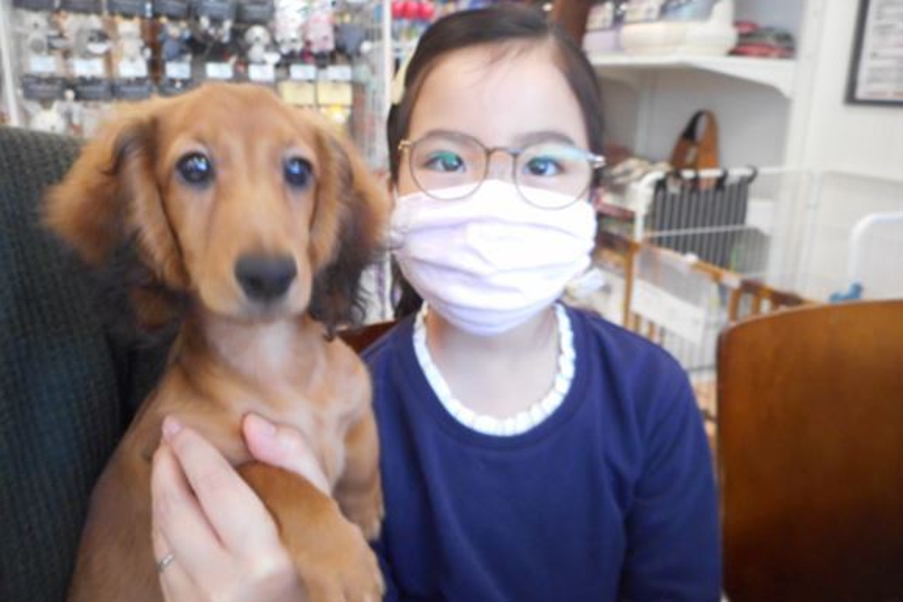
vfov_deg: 47.9
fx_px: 677
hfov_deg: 67.4
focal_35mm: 27
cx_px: 442
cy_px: 275
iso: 320
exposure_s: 1/30
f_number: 3.7
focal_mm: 4.5
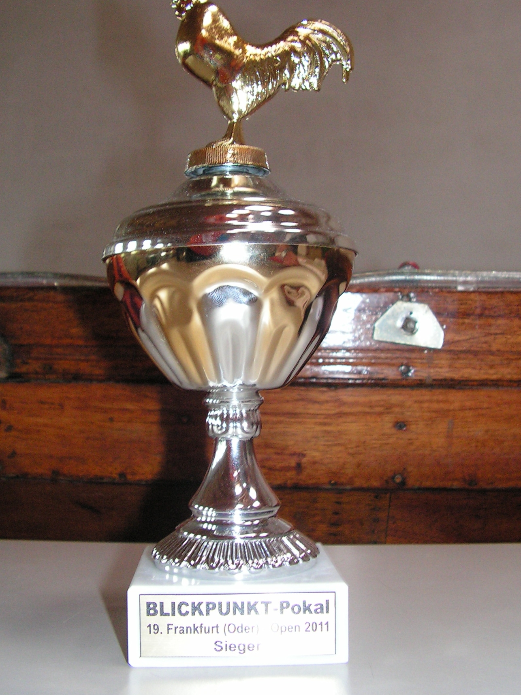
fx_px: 863
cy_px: 320
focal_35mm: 43
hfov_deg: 33.6
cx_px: 233
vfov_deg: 43.8
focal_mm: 6
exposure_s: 1/40
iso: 200
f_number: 3.2
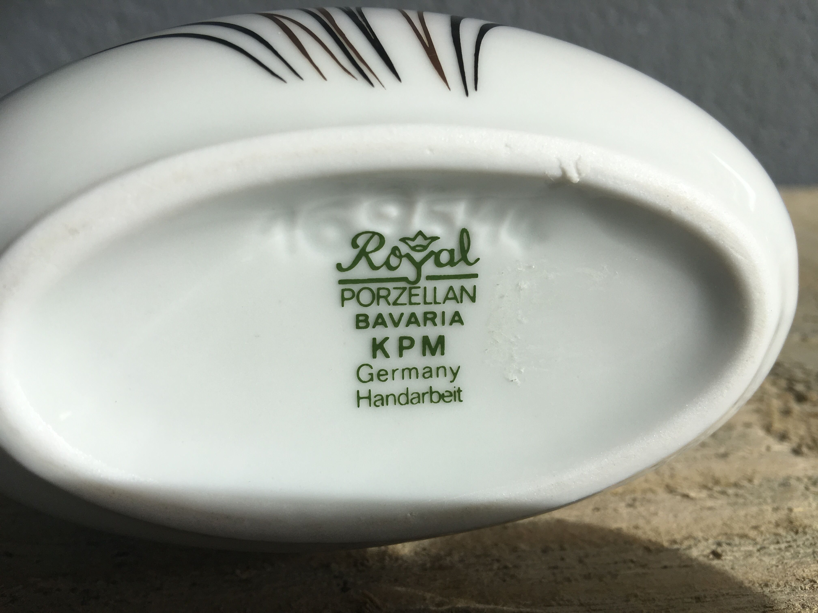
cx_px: 409
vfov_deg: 48.2
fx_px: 685
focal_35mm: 29
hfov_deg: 61.7
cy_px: 306
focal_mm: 4.15
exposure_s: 1/1166
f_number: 2.2
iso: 25
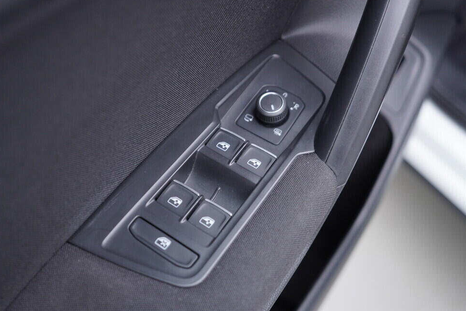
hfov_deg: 50.7
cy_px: 157
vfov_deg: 35.1
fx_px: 492
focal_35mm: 38
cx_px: 233
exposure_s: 1/40
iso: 160
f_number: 2.8
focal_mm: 24
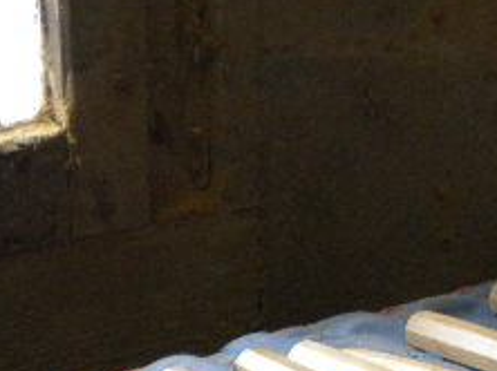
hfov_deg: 12.9
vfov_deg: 9.9
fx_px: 2151
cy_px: 188
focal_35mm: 150
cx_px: 551
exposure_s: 1/55.1
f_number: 3.9
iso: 296
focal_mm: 9.3
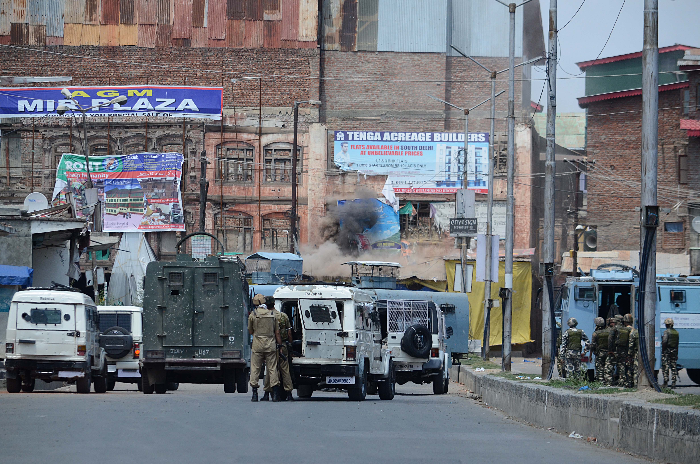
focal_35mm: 225
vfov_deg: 6.1
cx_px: 350
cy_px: 232
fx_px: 4366
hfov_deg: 9.2
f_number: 6.3
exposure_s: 1/2500
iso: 640
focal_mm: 150
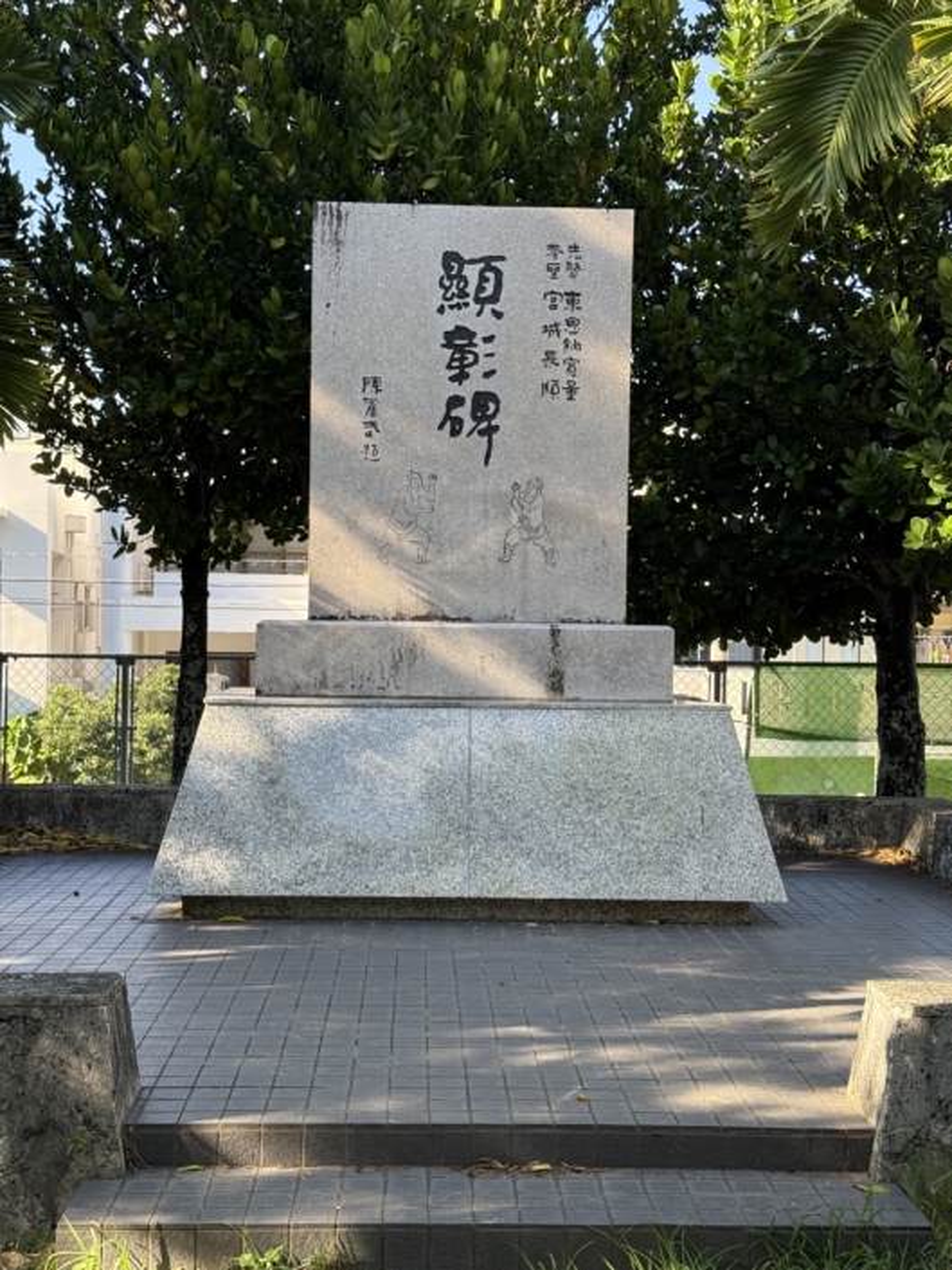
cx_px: 476
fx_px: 1760
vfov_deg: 39.7
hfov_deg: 30.3
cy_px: 635
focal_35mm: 48
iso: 100
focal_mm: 6.76
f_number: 1.78
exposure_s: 1/681
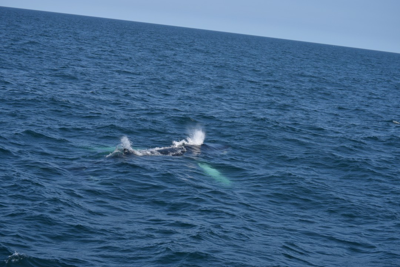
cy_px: 134
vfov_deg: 16.6
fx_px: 917
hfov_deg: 24.6
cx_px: 200
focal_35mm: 82
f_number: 5.6
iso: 200
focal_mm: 55
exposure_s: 1/1600
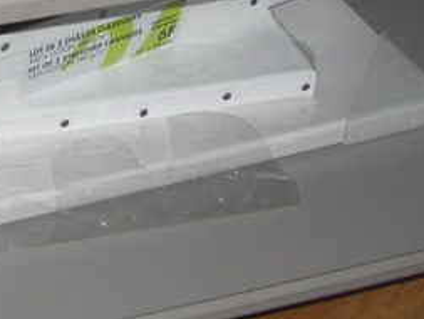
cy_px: -5
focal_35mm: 150
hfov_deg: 12.7
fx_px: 1838
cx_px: -126
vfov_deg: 9.8
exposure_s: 1/60.1
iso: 64
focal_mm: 7.8
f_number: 2.8
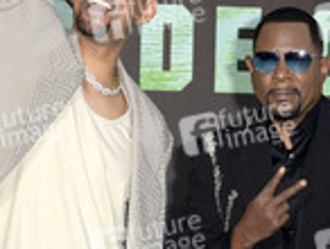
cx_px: 177
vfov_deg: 5.5
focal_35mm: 273
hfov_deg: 7.2
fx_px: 2607
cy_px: 72
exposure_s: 1/250
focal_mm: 92
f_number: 5.6
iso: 320
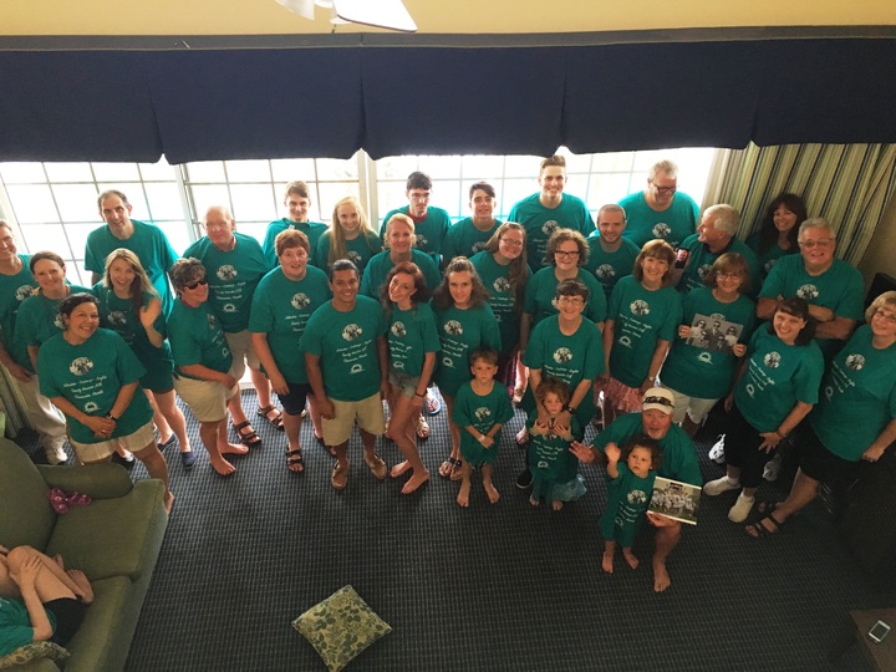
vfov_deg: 48.2
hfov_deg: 61.7
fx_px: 751
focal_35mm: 29
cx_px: 448
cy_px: 336
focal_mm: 4.15
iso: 160
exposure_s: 1/30
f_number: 2.2
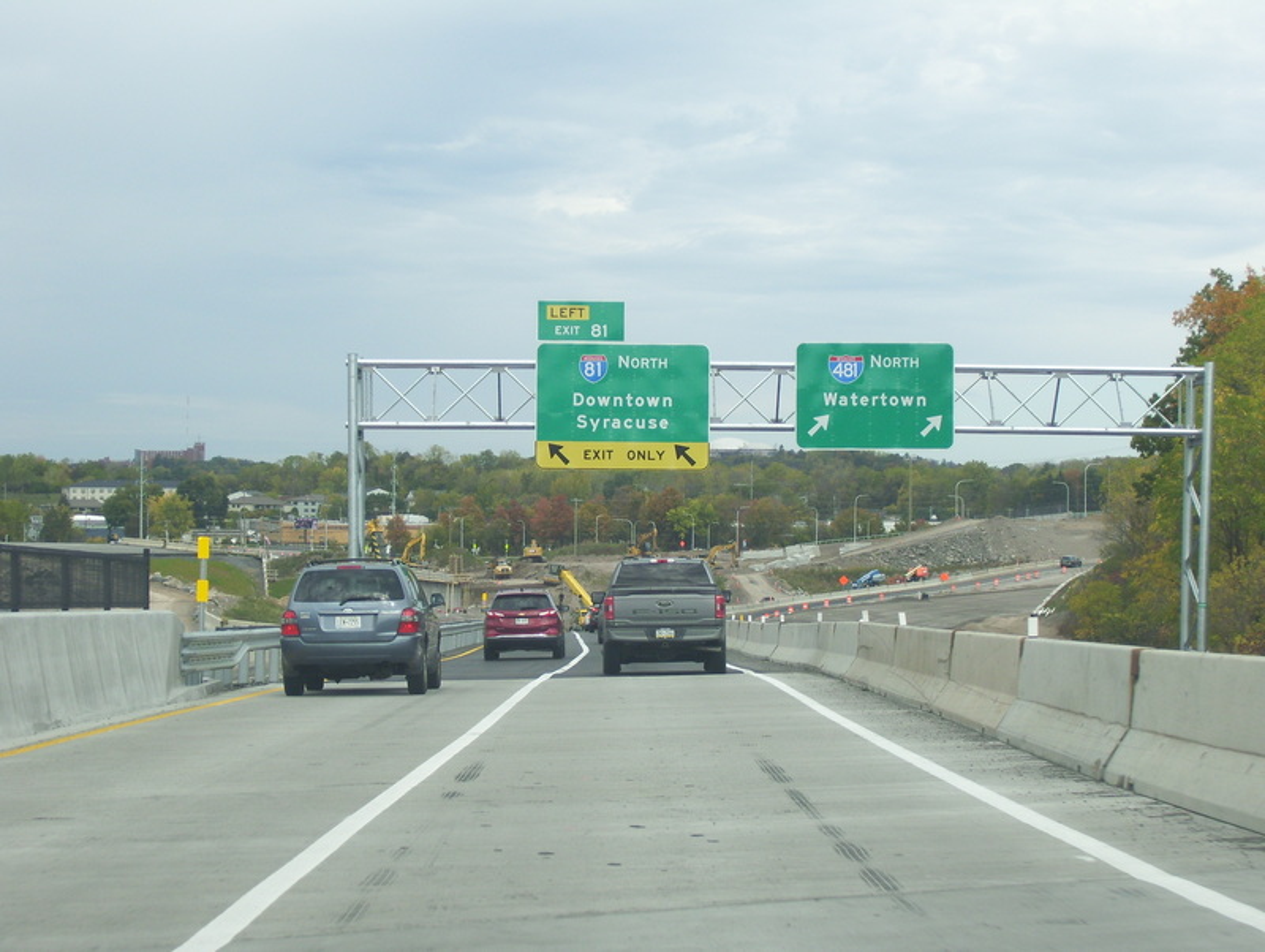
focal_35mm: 87
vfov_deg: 17.0
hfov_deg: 22.5
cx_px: 632
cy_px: 476
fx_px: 3183
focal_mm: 14.3
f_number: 4.3
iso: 80
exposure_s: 1/400
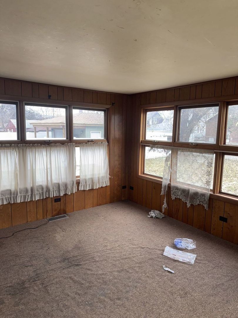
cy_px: 159
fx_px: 220
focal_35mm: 24
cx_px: 119
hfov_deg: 56.8
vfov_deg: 71.6
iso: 64
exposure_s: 1/43
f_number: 1.78
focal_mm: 6.76
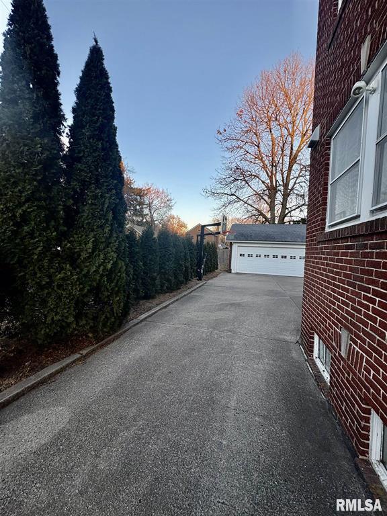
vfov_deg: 102.1
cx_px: 194
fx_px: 209
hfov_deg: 85.7
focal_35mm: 14
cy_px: 258
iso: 40
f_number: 2.2
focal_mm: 2.22
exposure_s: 1/169
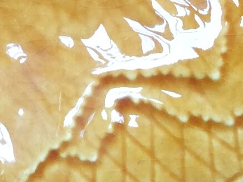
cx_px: -9
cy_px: -265
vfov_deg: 7.3
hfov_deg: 10.3
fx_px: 1334
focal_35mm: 190
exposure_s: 1/33
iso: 32
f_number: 2.4
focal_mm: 3.3
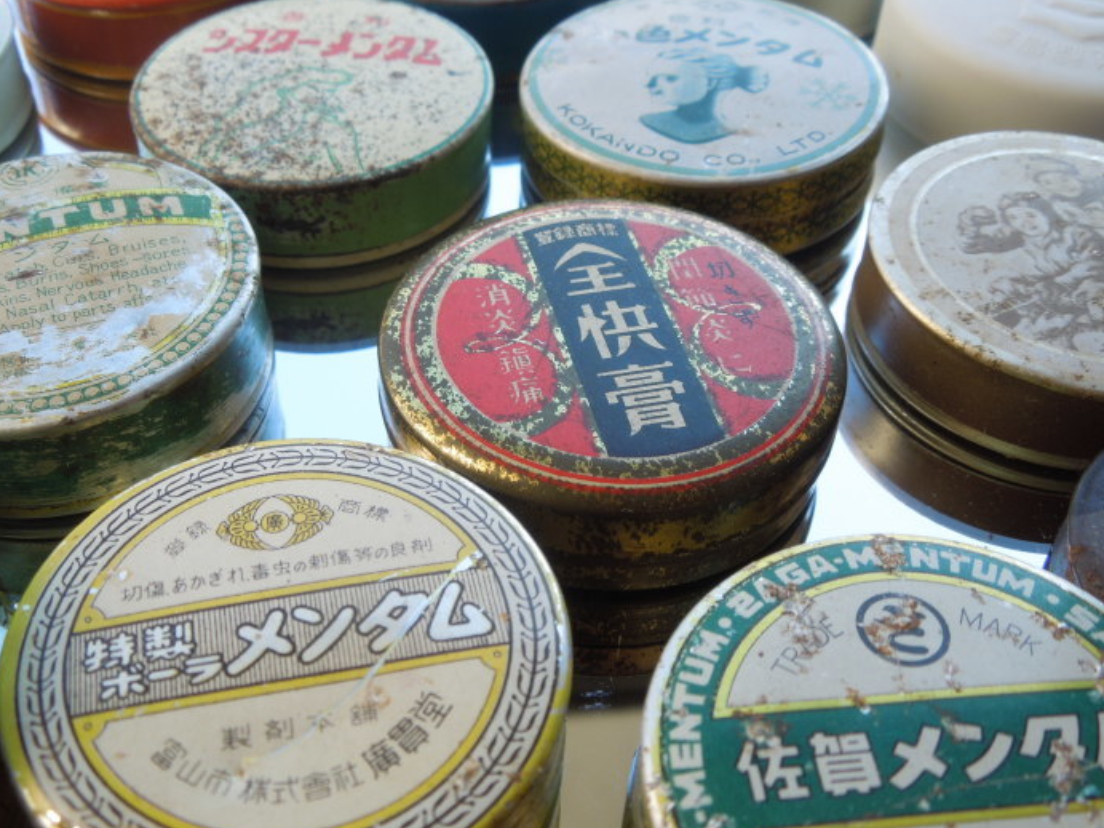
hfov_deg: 46.7
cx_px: 498
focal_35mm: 40
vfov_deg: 35.9
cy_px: 400
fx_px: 1275
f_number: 3.7
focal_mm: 6.3
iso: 100
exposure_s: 1/80
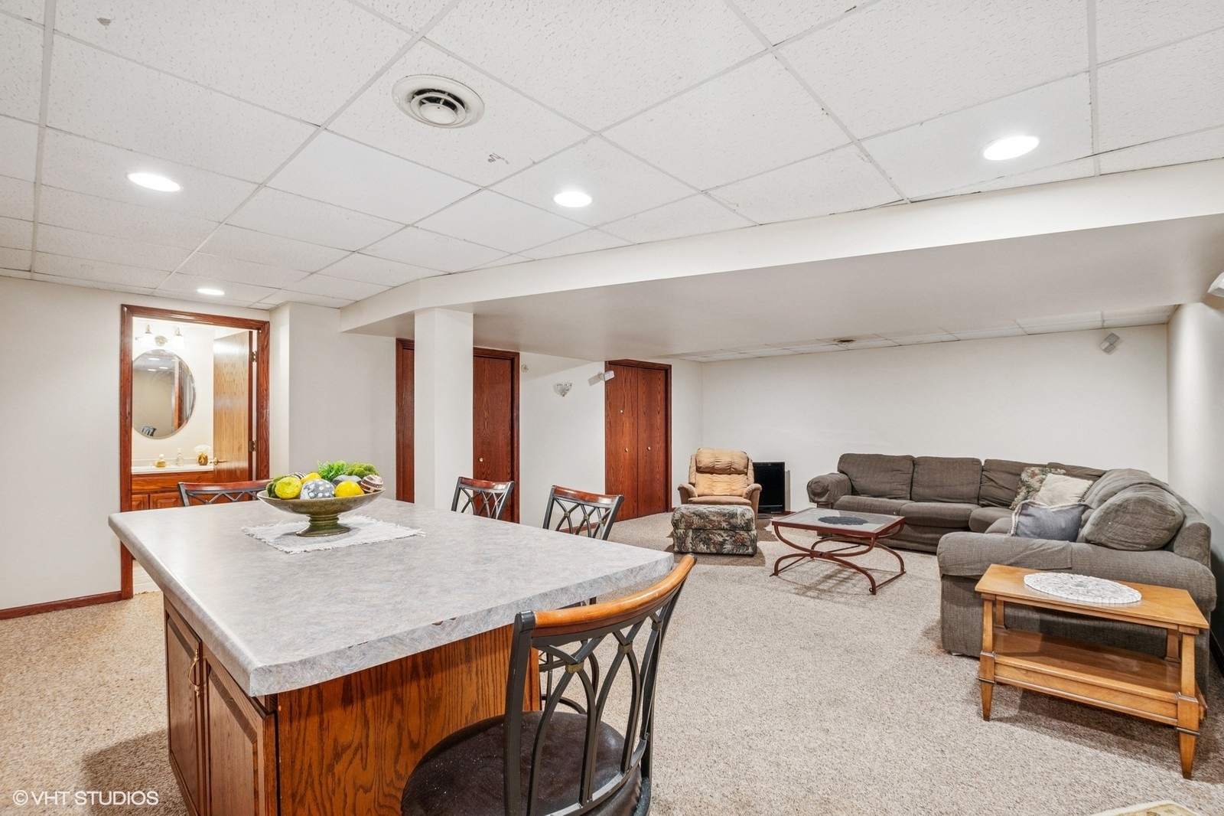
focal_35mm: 15
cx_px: 612
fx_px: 510
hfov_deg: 100.4
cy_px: 408
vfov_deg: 77.3
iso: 250
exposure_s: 1/4
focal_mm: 10
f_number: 7.1
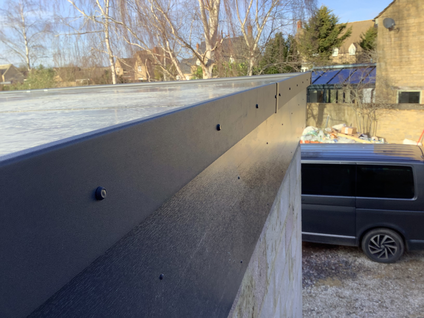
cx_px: 212
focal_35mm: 31
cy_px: 159
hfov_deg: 58.4
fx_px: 380
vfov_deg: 45.4
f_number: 2.4
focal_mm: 3.3
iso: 25
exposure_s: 1/311
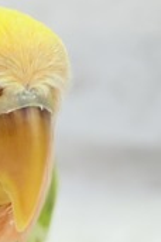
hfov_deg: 6.7
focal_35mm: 202
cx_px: -51
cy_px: 112
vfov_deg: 10.2
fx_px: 1355
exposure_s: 1/100
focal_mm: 5.96
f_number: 1.6
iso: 64
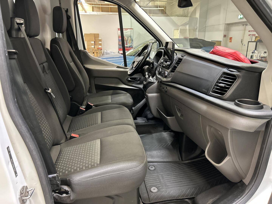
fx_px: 204
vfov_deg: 53.1
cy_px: 102
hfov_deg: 67.3
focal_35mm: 26
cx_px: 136
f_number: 1.5
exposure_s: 1/50
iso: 320
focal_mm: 5.7
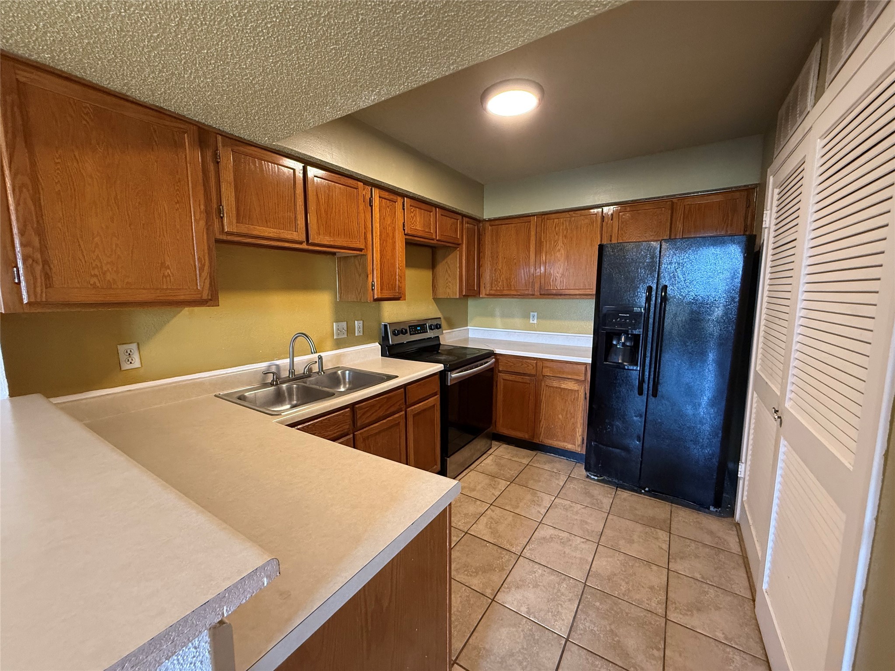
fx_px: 362
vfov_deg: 85.7
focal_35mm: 14
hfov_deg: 102.1
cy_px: 336
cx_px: 448
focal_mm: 2.22
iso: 500
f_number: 2.2
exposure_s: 1/60
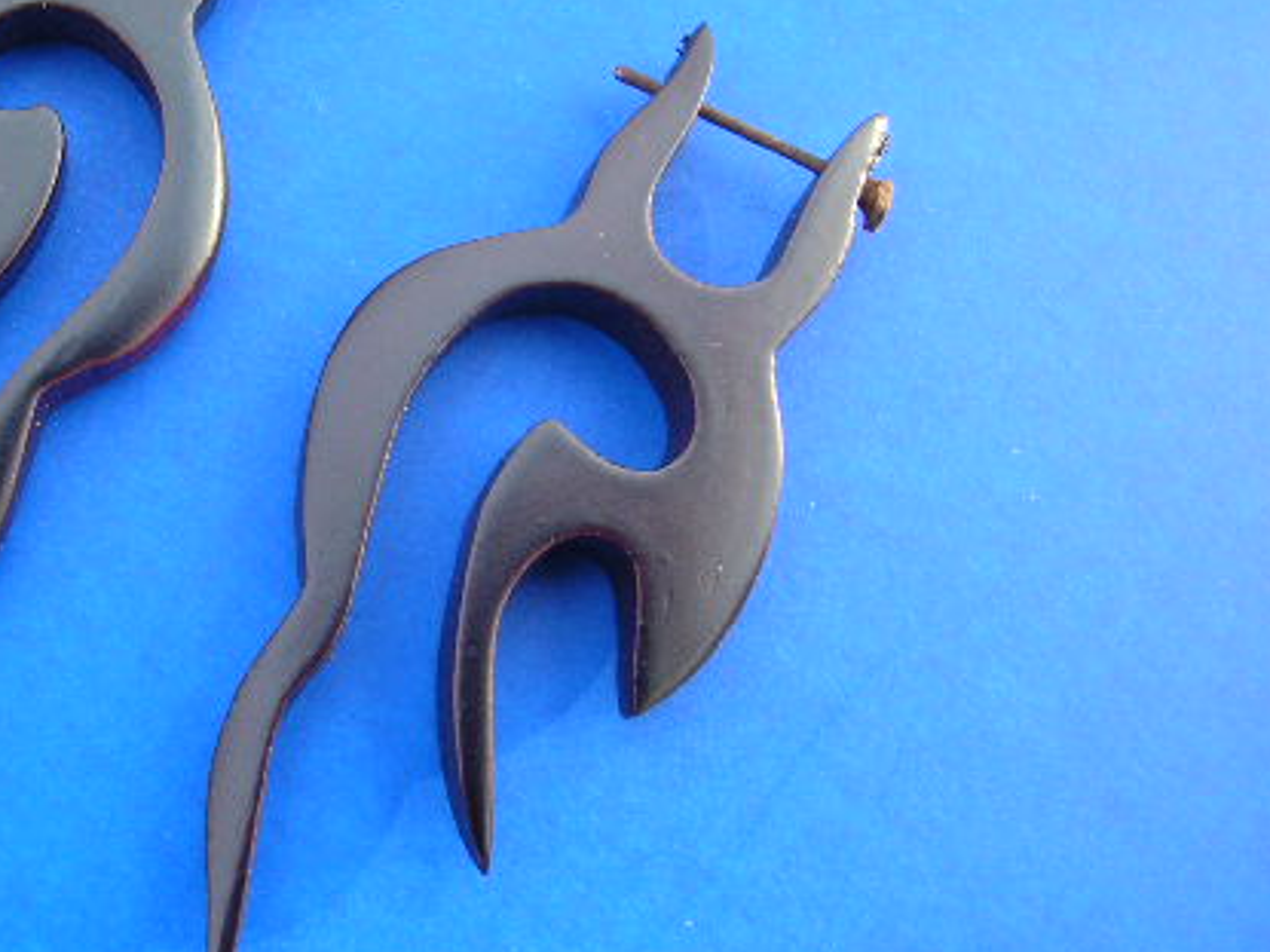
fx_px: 1981
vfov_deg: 27.0
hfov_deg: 34.7
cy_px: 404
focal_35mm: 54
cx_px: 306
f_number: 2.8
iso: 50
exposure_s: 1/69.3
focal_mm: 5.8
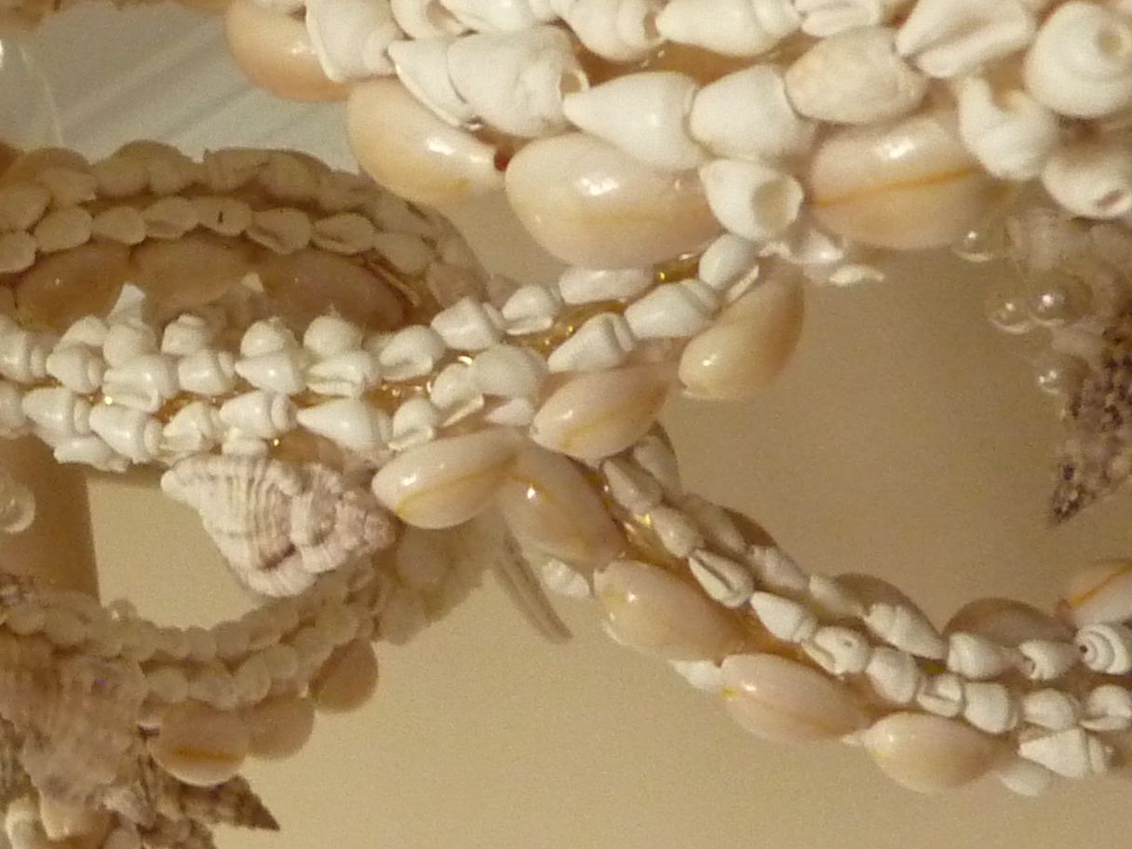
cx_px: -514
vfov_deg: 19.1
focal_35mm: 75
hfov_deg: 22.0
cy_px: 9
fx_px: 2453
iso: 400
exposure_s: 1/20
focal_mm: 4.1
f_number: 3.3
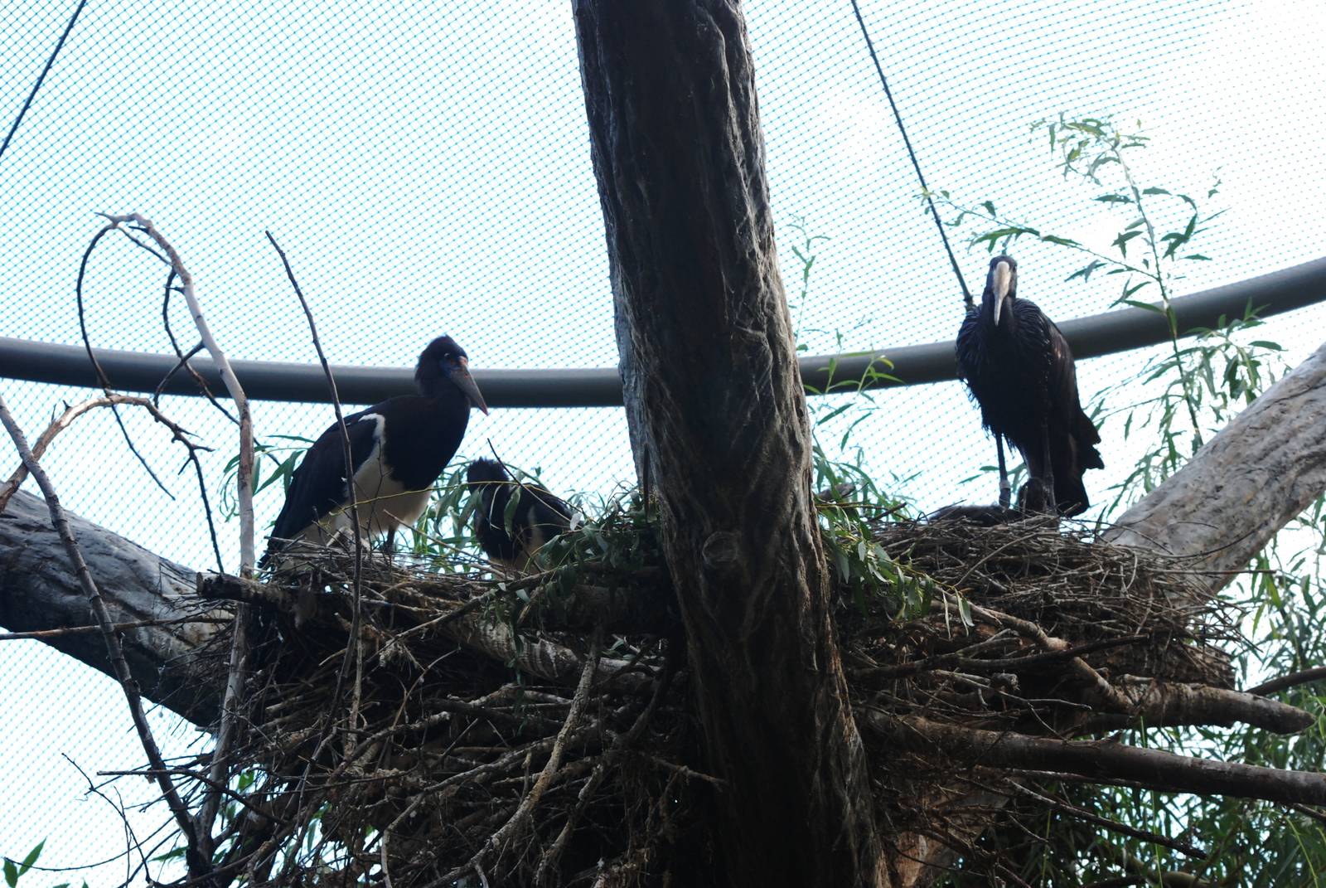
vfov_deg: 11.2
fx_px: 4536
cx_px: 663
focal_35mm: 123
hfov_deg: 16.6
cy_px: 444
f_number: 10
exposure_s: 1/160
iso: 1000
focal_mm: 82
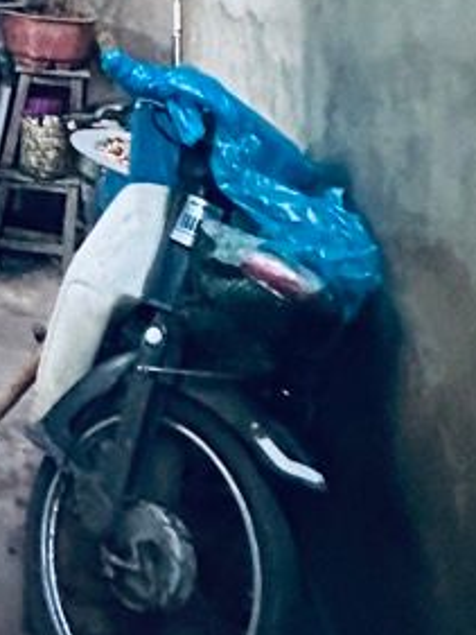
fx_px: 934
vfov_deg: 32.8
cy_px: -68
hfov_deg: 24.6
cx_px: -158
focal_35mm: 51
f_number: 2.2
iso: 1600
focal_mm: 2.22
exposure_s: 1/25
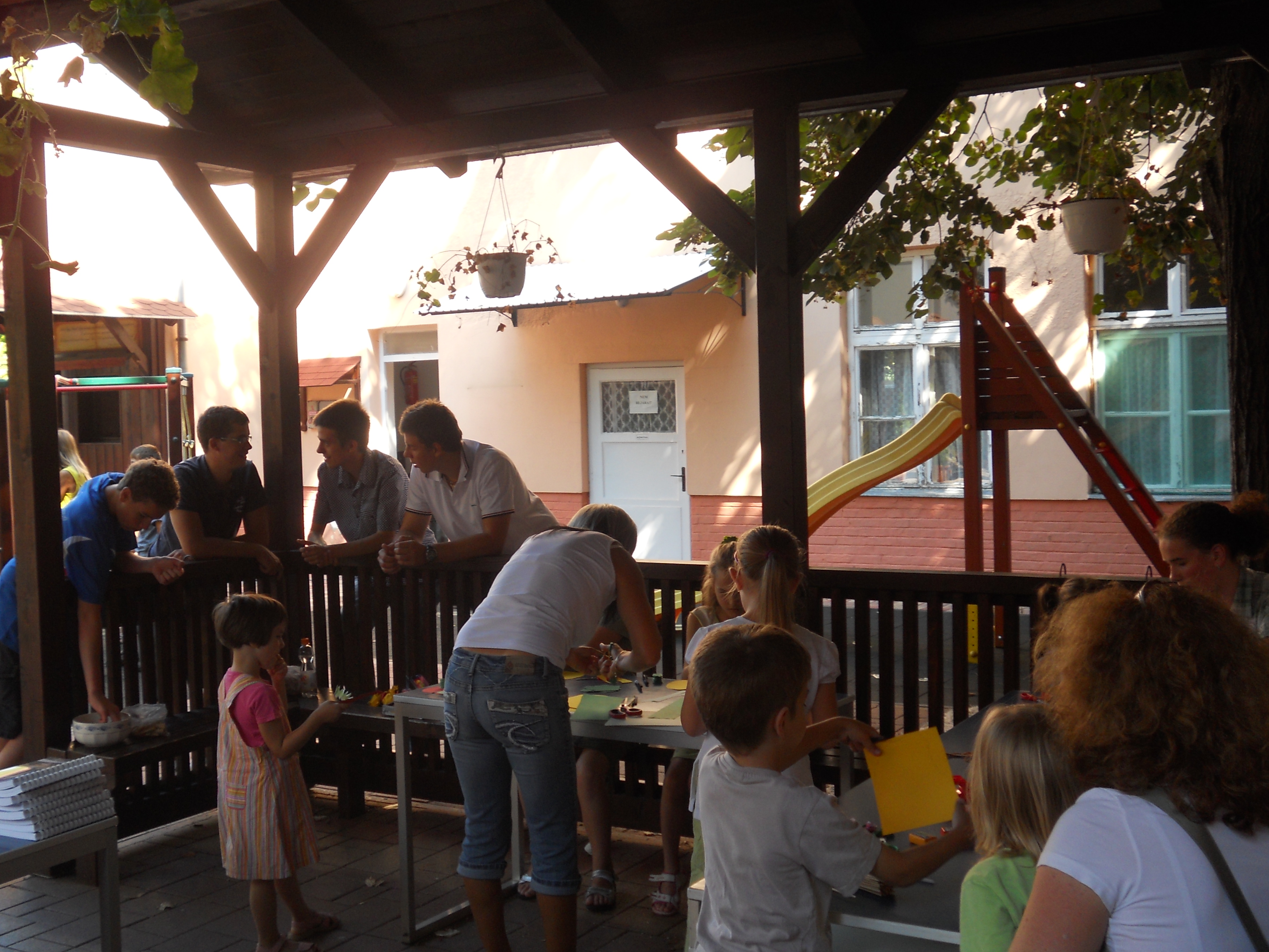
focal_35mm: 42
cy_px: 499
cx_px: 569
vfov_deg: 34.3
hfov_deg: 44.7
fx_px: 1540
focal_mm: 6.9
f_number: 3.9
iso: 80
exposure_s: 1/50
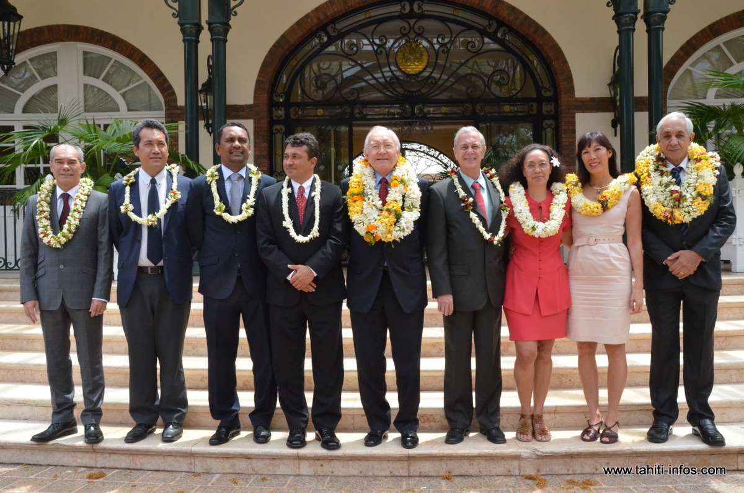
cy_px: 246
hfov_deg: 57.3
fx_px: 681
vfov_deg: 39.8
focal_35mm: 33
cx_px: 372
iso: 3200
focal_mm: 22
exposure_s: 1/1000
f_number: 16
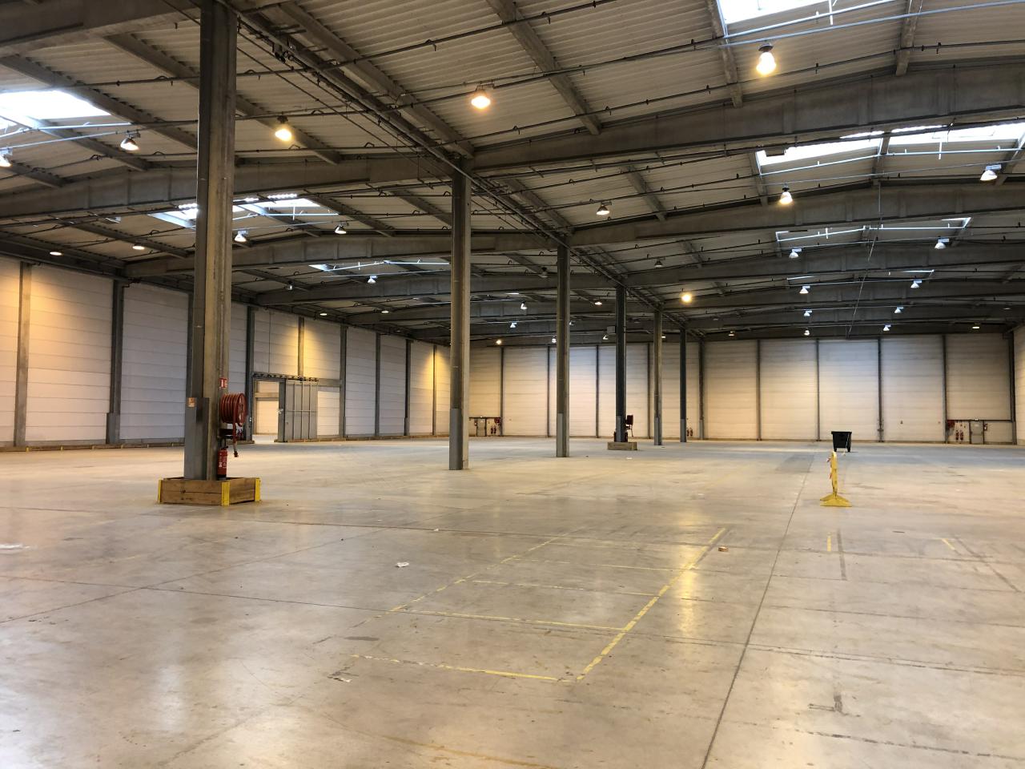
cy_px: 384
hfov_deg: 63.4
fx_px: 829
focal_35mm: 28
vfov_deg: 49.7
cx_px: 512
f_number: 1.8
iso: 32
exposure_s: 1/17
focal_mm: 3.99
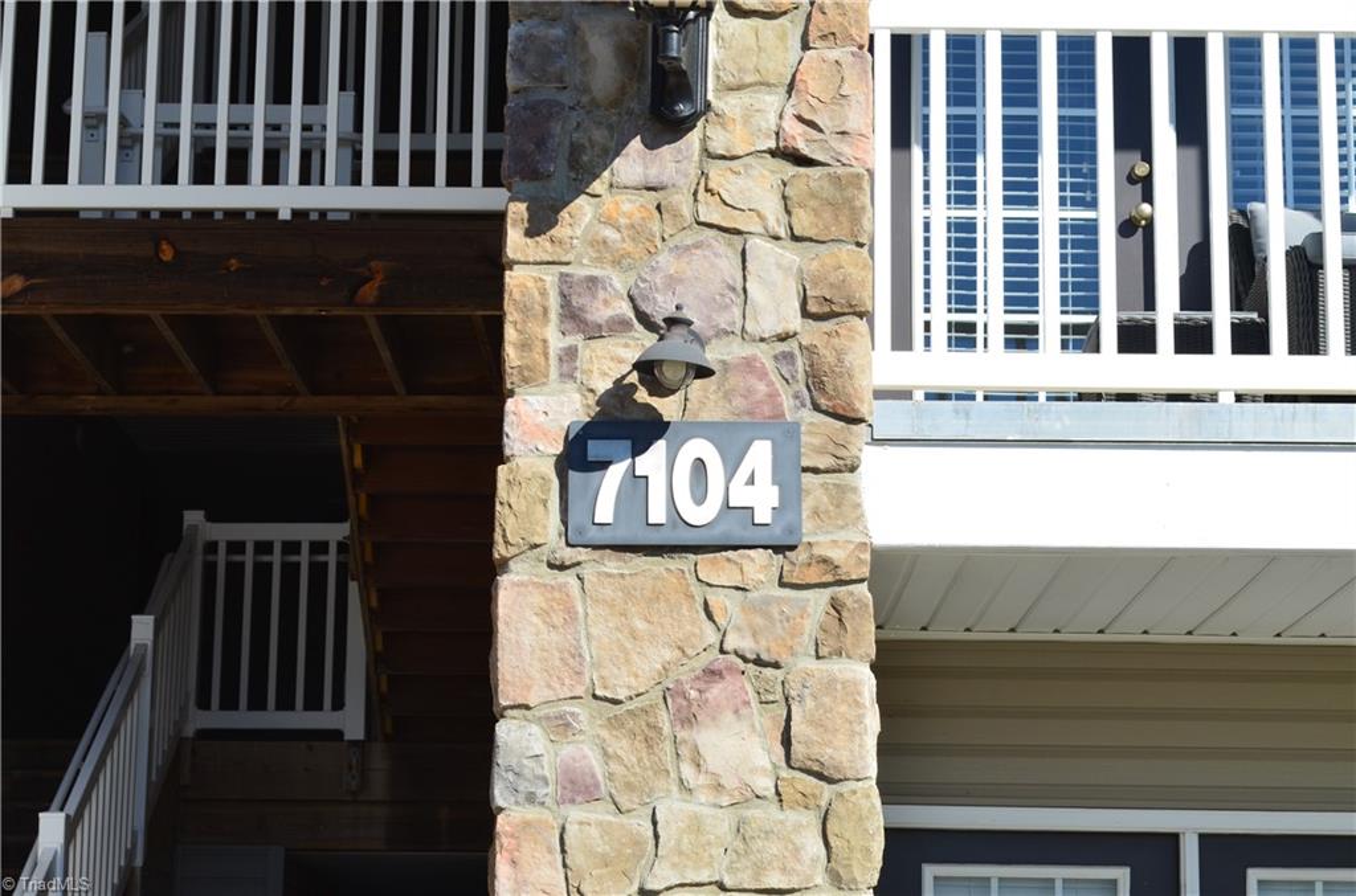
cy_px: 448
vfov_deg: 16.5
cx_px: 678
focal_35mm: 82
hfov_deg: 24.7
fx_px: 3099
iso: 220
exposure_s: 1/250
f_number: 10
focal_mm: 55
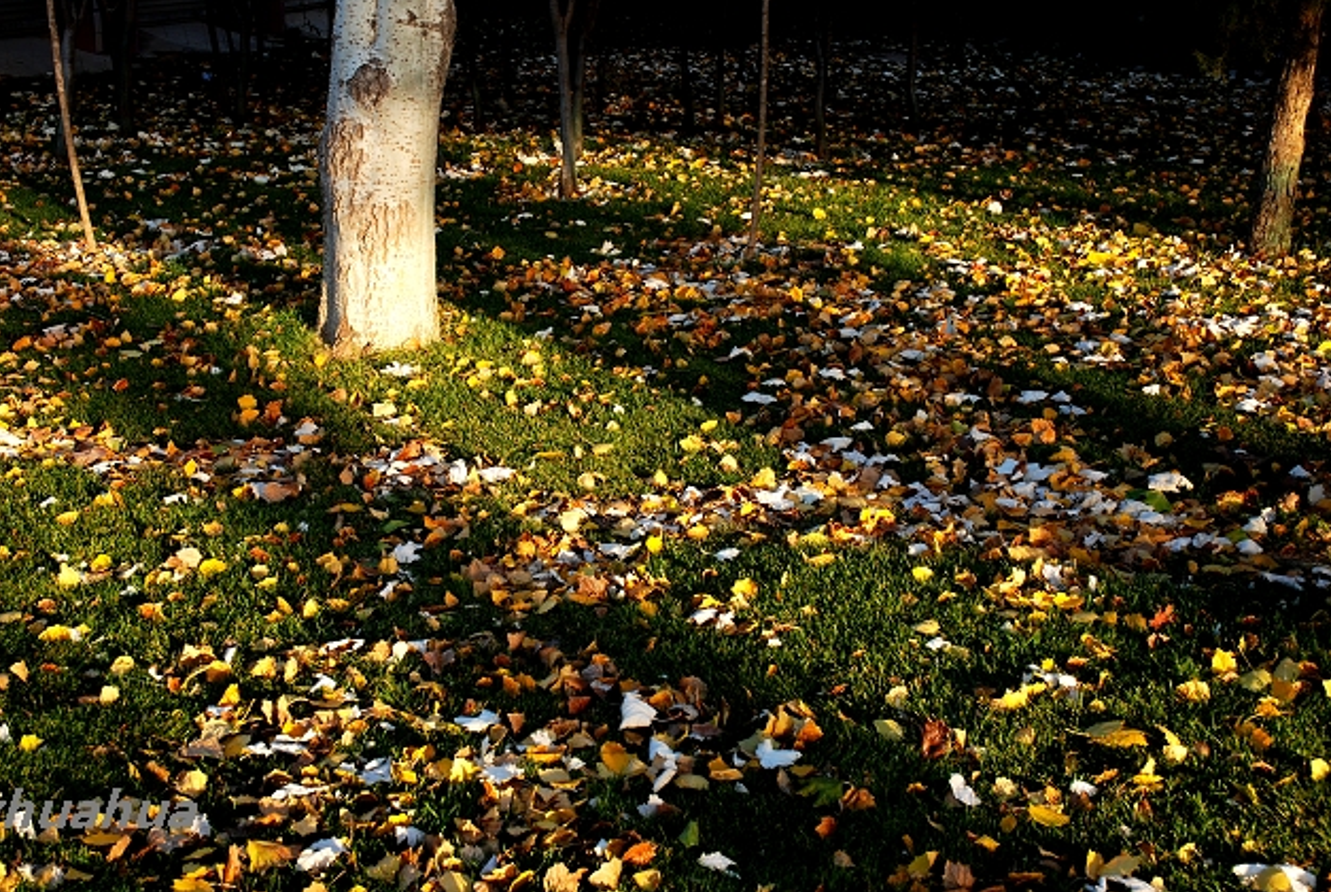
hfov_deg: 40.6
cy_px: 407
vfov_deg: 27.8
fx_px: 1798
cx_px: 594
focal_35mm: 49
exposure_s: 1/50
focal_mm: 29
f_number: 5.6
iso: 100
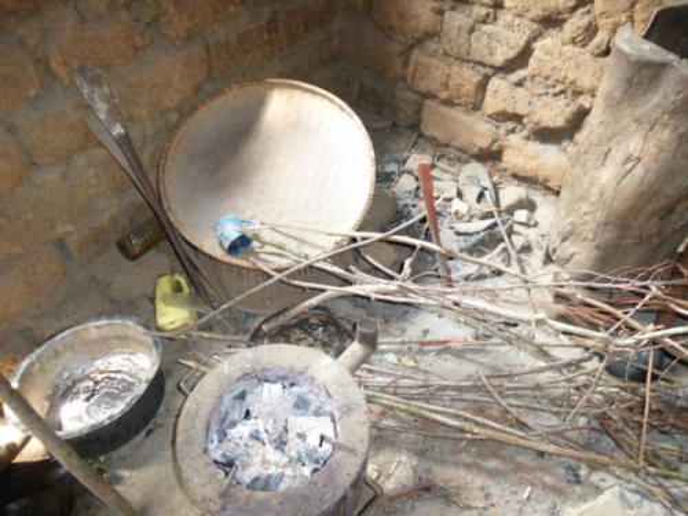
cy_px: 258
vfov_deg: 56.8
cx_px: 344
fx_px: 477
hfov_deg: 71.6
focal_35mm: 24
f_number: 3.3
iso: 800
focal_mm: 4.3
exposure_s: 1/25
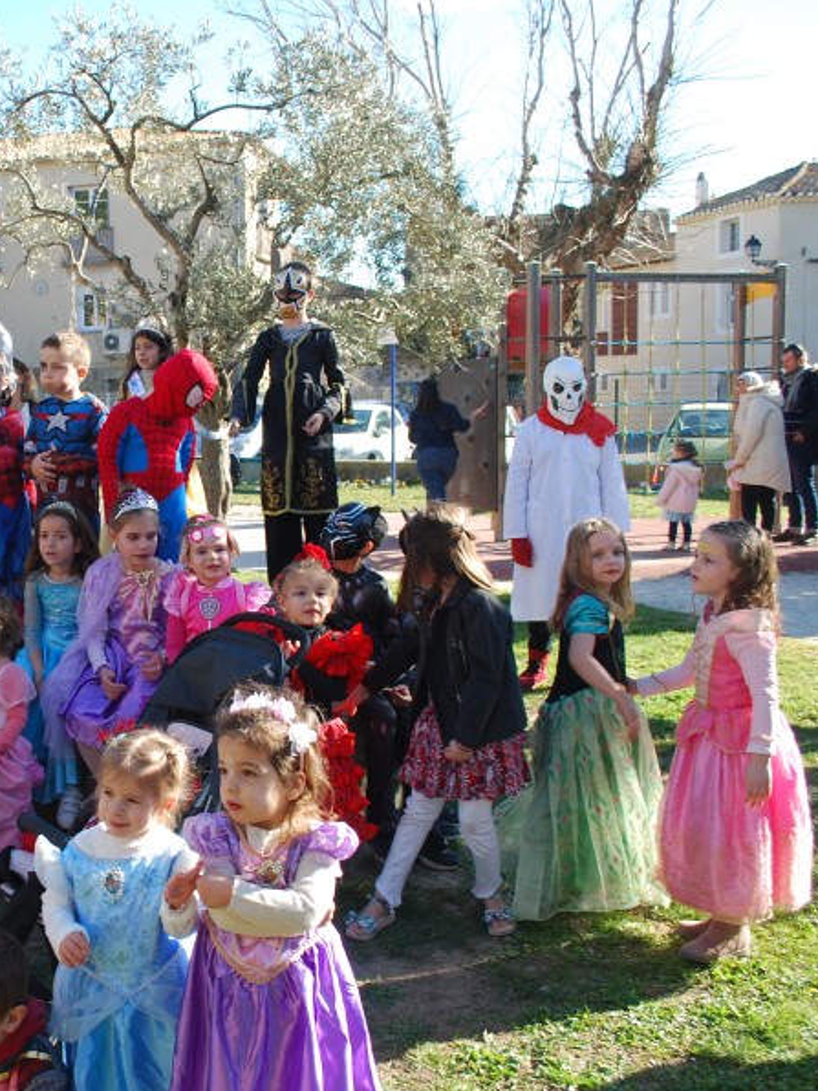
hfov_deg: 34.9
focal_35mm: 39
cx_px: 92
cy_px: 546
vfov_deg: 47.9
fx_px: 1229
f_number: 5.6
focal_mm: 18
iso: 110
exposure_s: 1/125
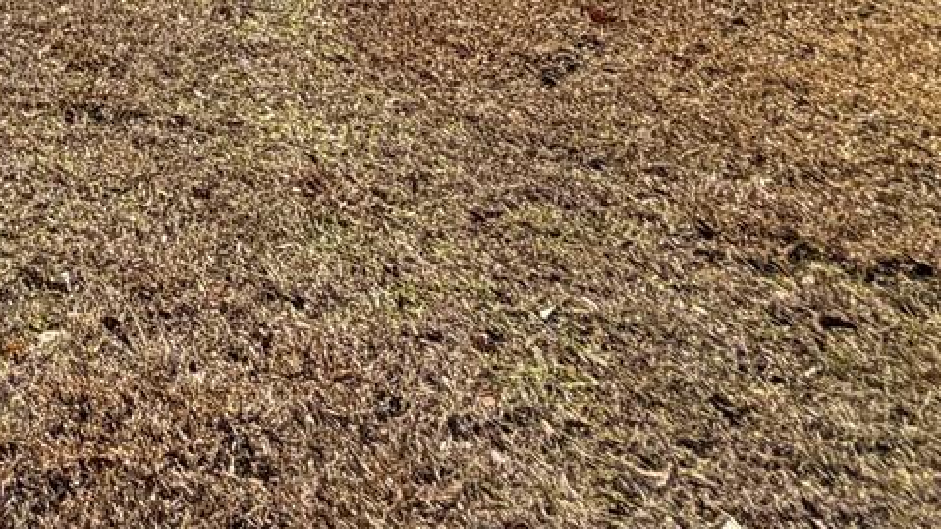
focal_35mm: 51
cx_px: -464
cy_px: -553
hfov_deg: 27.8
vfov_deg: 16.9
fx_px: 1272
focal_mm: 2.22
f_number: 2.2
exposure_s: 1/1033
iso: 25
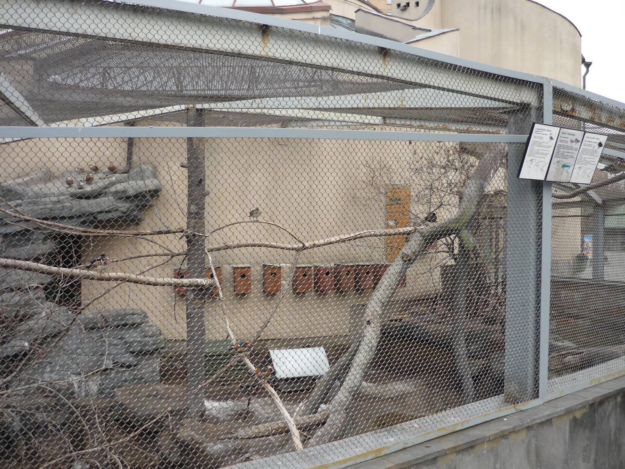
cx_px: 312
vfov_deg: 42.9
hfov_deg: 55.4
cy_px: 234
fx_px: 596
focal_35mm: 33
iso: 100
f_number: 2.8
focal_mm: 5.5
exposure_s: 1/320
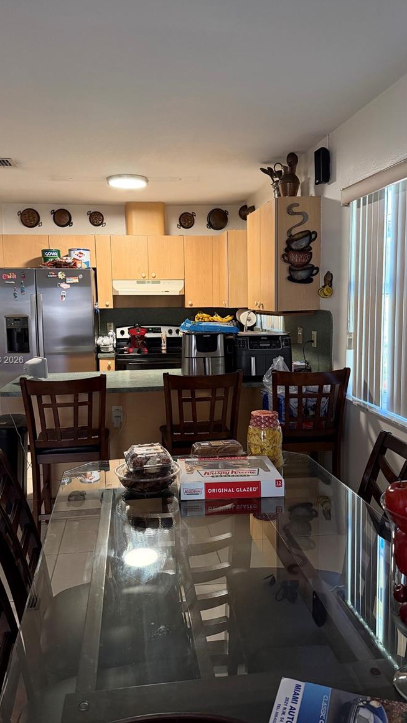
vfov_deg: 69.9
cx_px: 189
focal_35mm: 27
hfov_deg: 42.9
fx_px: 518
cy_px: 361
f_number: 1.78
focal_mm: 6.76
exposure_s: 1/60
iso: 500
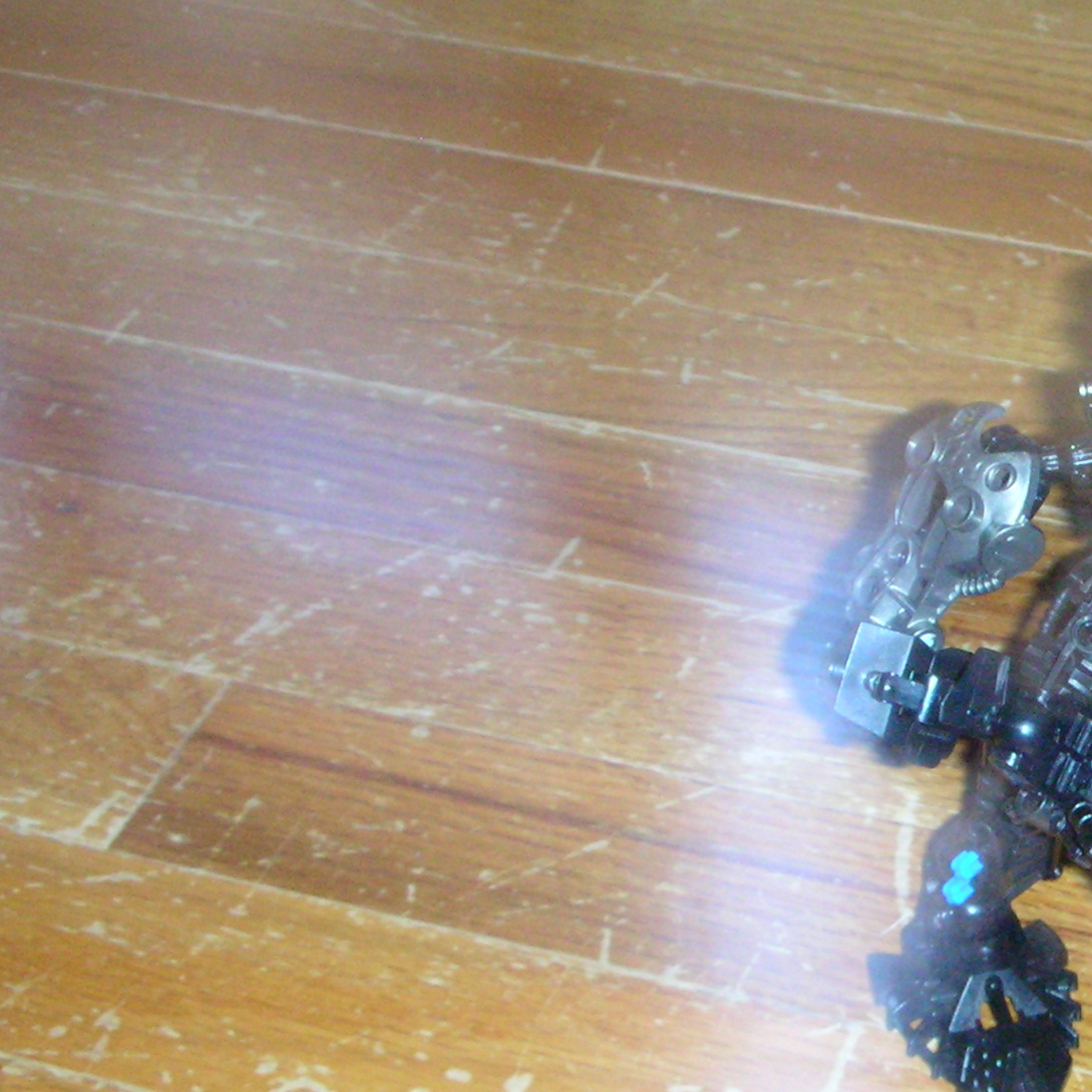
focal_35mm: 80
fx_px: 2855
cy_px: 615
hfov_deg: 20.6
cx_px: 1219
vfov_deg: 21.6
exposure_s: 2
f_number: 3
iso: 200
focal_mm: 5.8
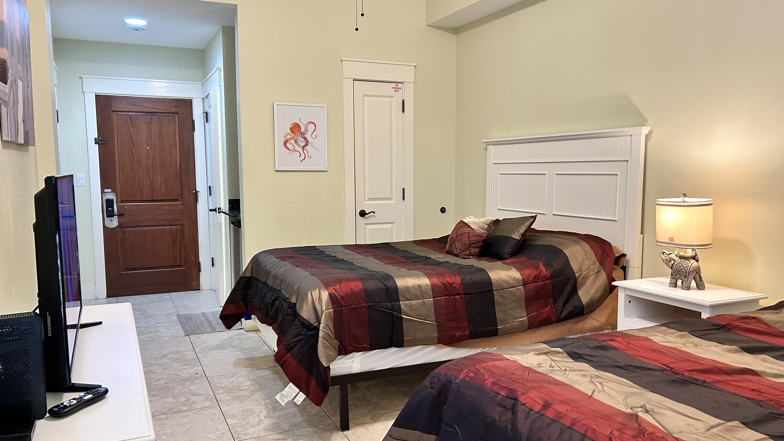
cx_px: 395
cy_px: 231
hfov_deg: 66.1
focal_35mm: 29
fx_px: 603
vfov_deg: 40.2
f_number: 1.5
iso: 200
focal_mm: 5.7
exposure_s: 1/60
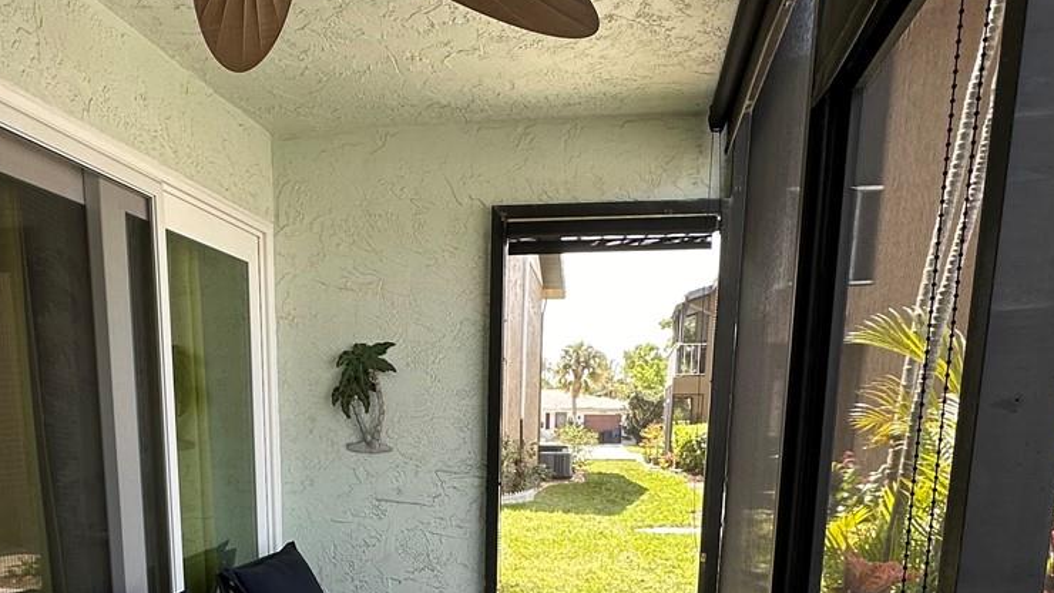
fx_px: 922
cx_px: 433
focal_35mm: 33
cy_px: 609
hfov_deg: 59.1
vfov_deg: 32.4
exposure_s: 1/121
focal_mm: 2.22
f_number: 2.2
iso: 40
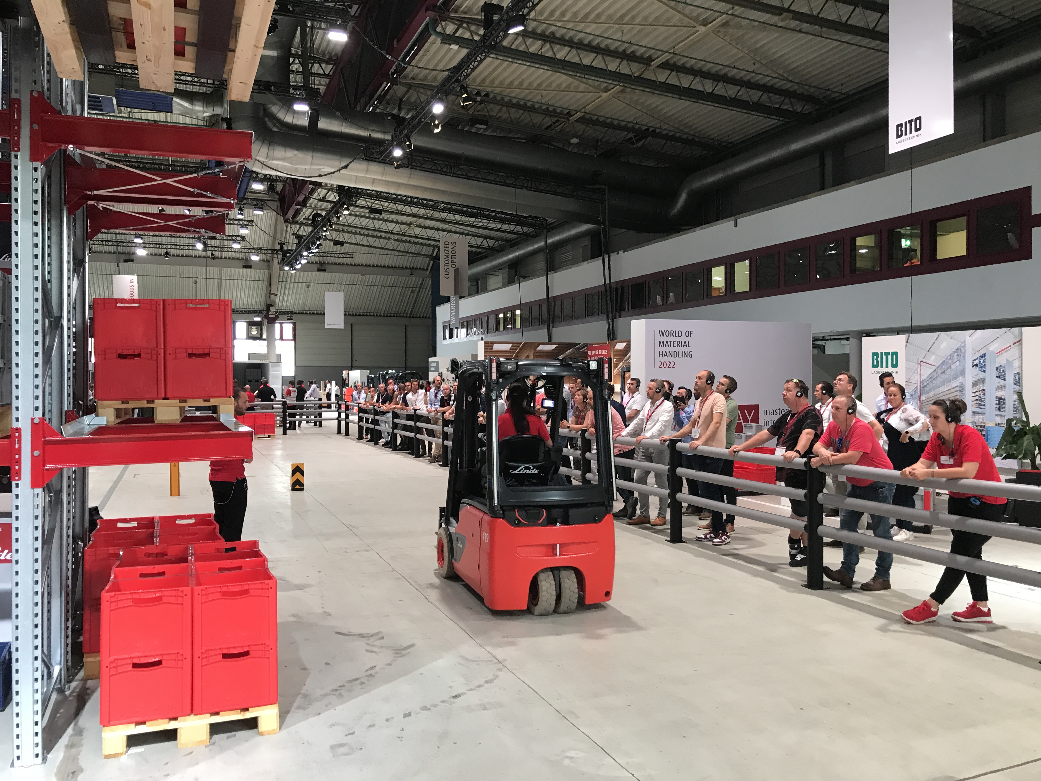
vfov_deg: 49.7
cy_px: 390
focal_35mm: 28
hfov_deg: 63.4
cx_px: 520
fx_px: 842
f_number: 1.8
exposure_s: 1/27
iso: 40
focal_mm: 3.99
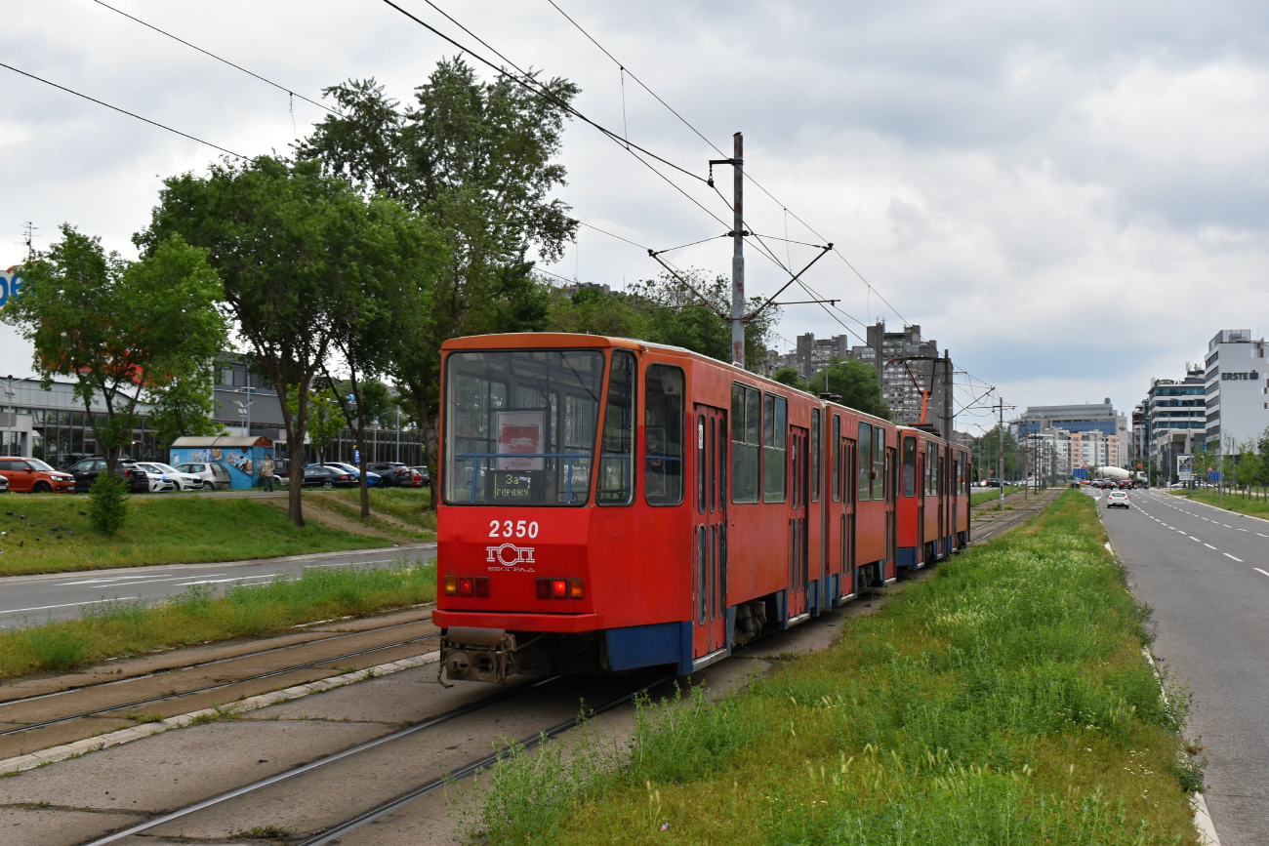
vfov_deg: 29.0
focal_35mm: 46
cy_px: 423
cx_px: 634
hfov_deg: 42.3
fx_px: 1639
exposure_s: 1/250
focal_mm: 31
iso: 220
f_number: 8
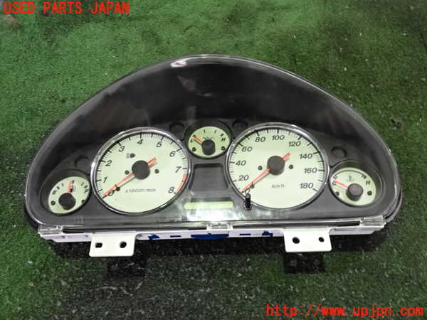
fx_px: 370
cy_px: 160
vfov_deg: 46.8
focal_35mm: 30
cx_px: 214
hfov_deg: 60.0
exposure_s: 1/125
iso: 2000
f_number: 2.3
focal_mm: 5.4
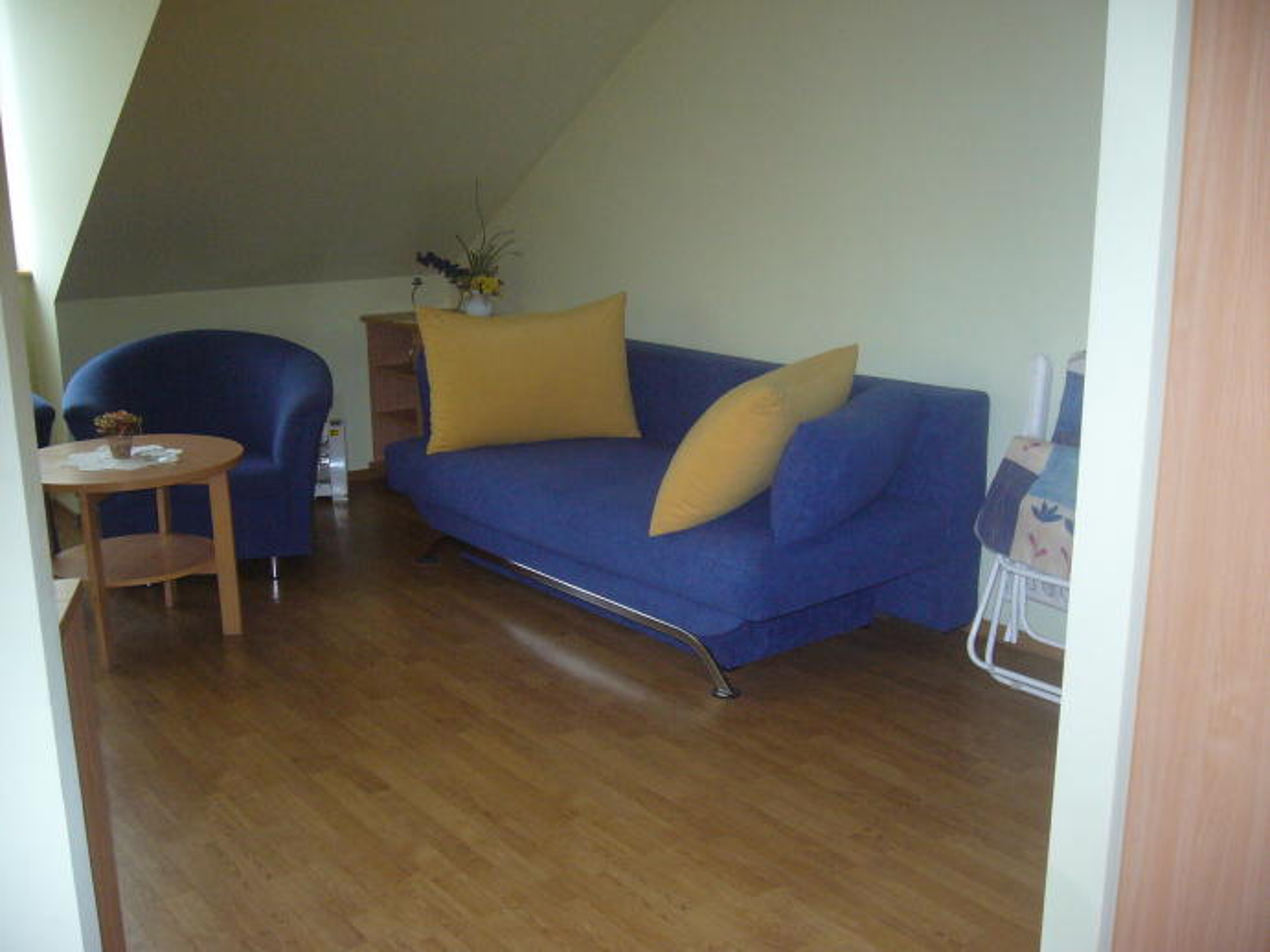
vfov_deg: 40.7
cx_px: 635
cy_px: 476
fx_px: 1284
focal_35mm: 35
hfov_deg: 52.6
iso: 200
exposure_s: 1/60
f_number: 2.8
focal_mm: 5.8
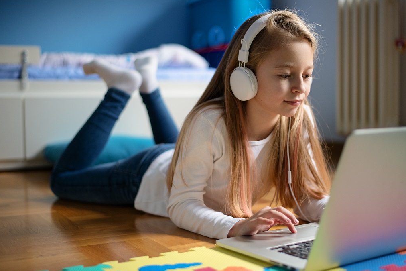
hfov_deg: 38.9
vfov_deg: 26.5
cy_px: 137
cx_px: 205
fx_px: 575
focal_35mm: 51
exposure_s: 1/160
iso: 400
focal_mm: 50
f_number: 1.8
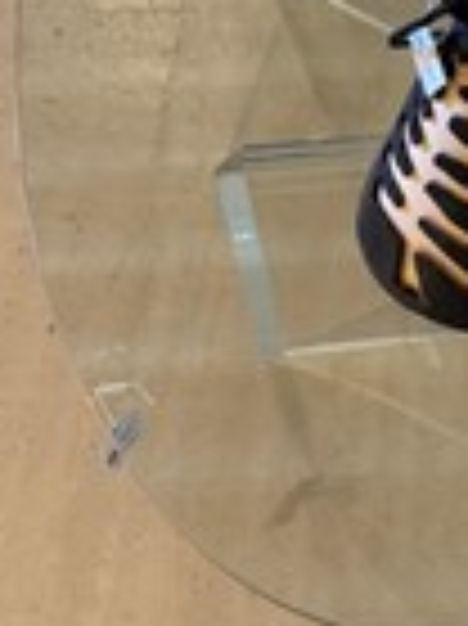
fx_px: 1246
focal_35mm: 69
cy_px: 131
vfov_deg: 27.7
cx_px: 500
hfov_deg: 20.4
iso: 800
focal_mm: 6.76
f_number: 1.78
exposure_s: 1/50
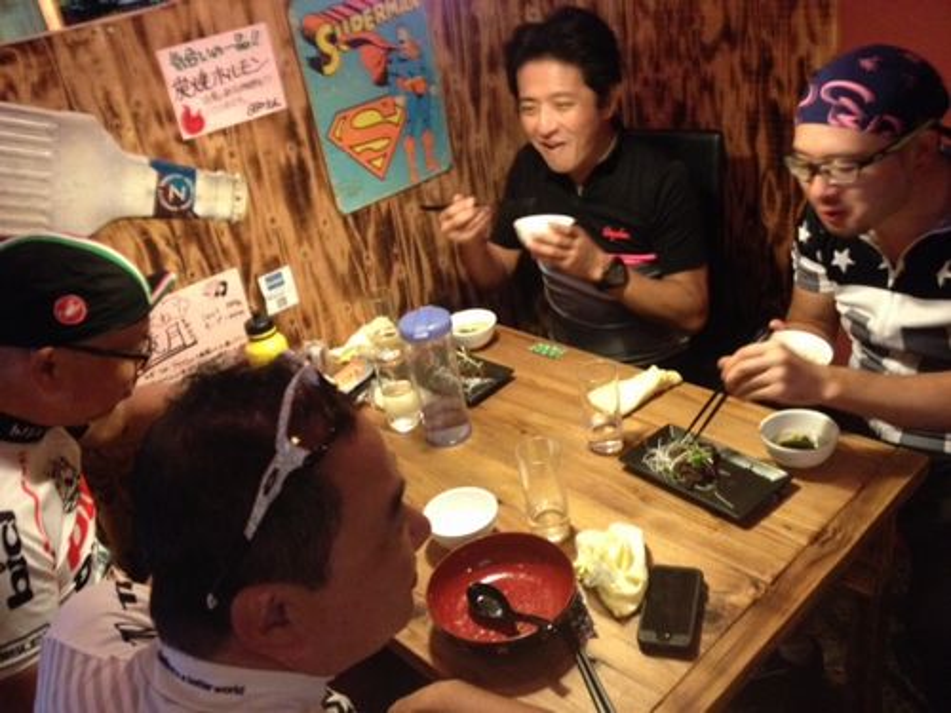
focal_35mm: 35
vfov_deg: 40.7
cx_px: 476
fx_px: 962
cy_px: 356
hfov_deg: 52.6
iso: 400
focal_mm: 4.28
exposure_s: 1/15
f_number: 2.4
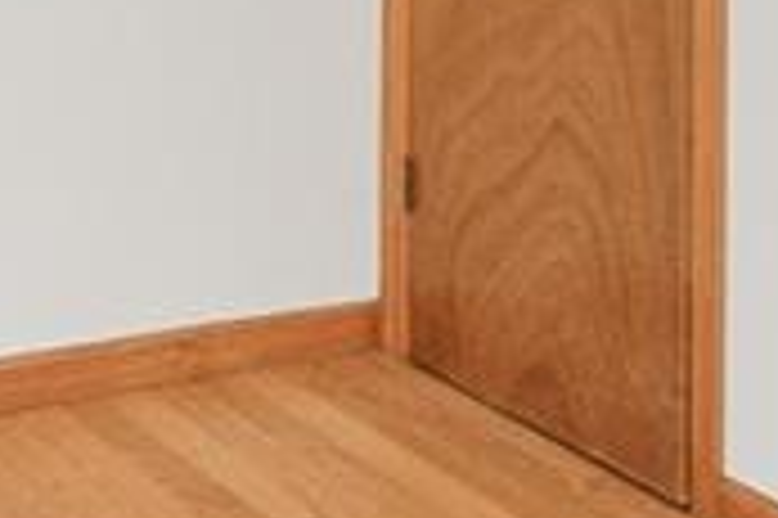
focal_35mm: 89
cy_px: -401
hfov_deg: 21.2
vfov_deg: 13.8
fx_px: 1922
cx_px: -162
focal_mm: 10
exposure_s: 1/160
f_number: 8
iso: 1250
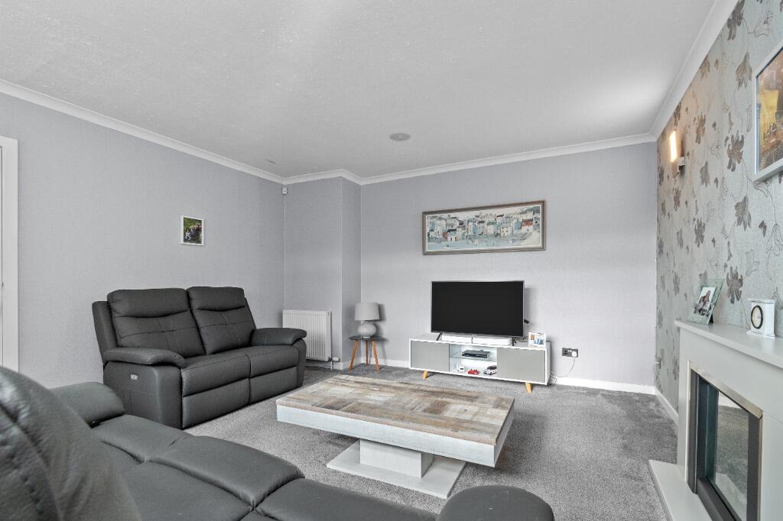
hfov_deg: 100.4
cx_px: 392
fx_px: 326
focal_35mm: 15
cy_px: 260
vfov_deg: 77.3
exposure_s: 1/8
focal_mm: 10
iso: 320
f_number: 9
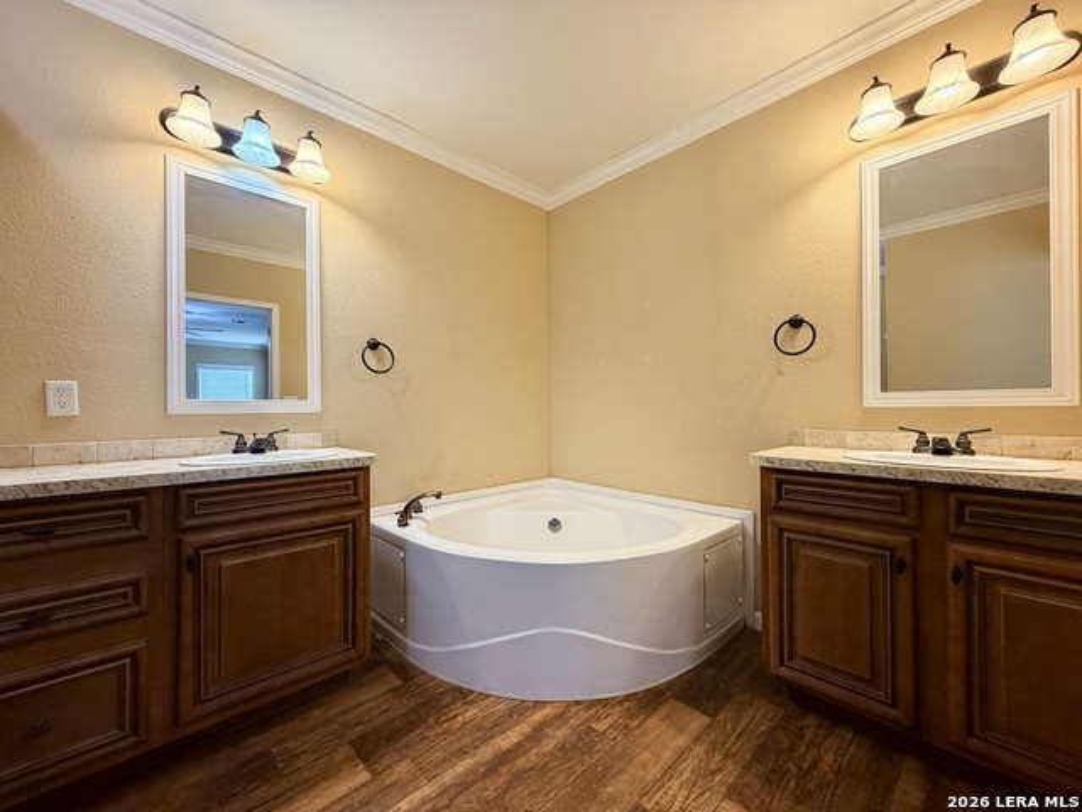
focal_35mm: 14
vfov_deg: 85.7
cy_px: 406
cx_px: 541
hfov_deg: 102.1
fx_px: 438
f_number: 2.2
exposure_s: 1/83
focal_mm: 2.22
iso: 320
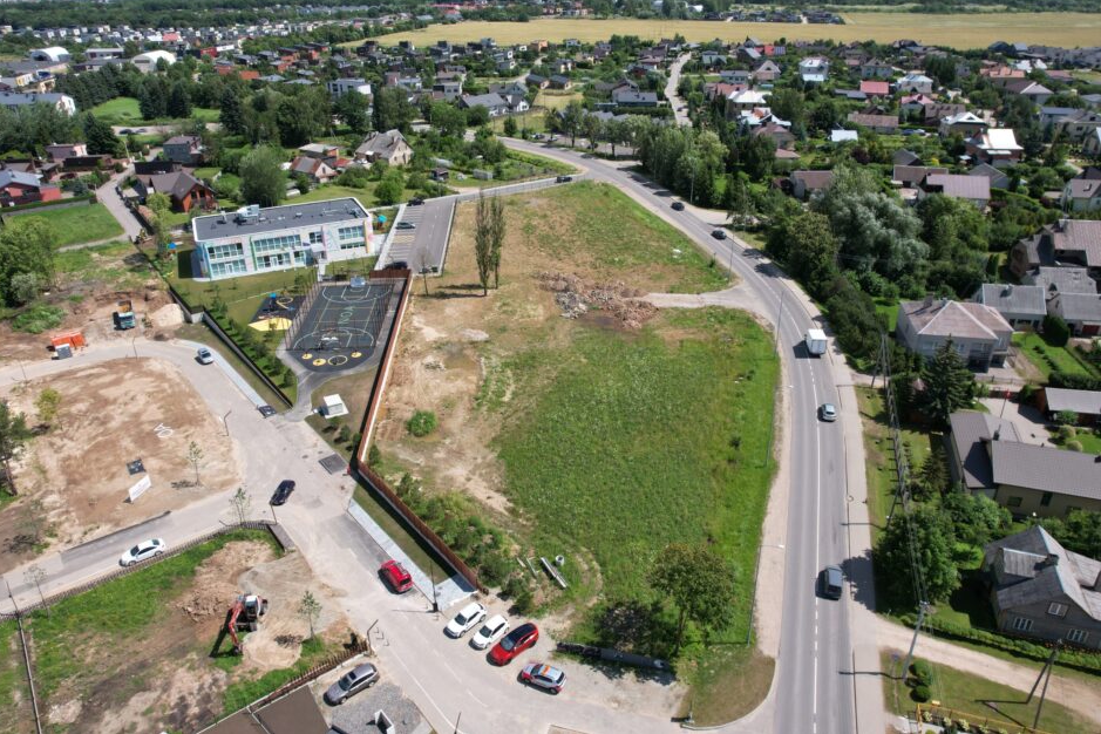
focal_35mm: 24
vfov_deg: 53.1
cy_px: 335
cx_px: 557
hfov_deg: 73.7
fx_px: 734
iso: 110
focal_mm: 8.38
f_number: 2.8
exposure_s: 1/2000
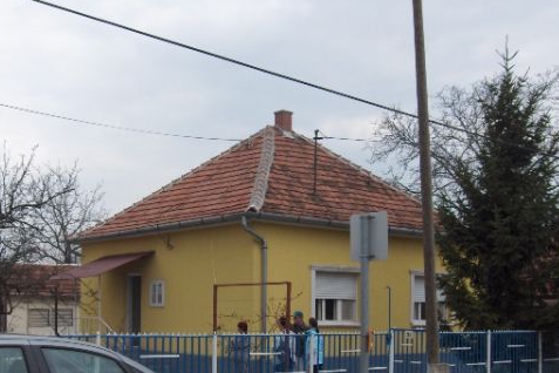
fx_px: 792
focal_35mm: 51
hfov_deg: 38.8
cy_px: 260
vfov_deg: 26.3
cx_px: 232
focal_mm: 8
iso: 100
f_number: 4.8
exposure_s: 1/439
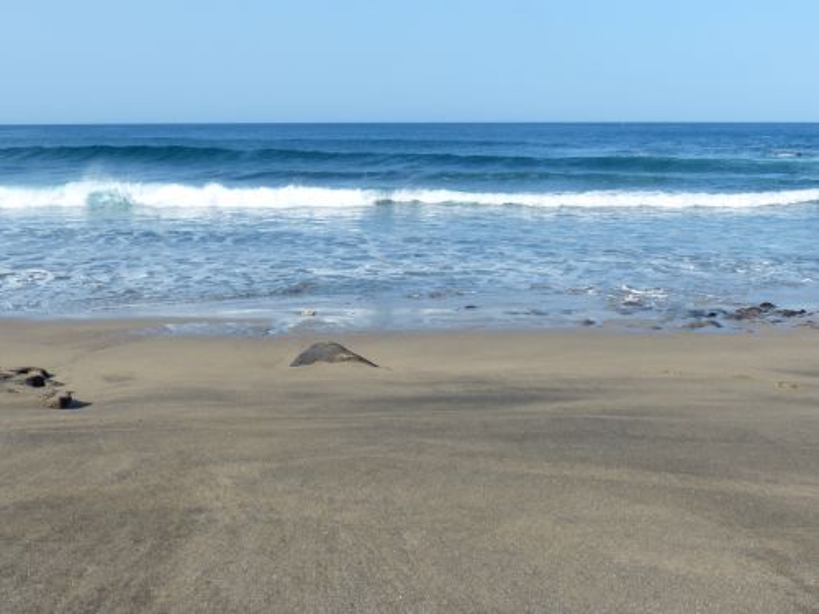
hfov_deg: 42.9
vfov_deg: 32.9
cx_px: 410
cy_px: 307
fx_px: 1041
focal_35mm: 44
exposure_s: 1/1000
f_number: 4
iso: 100
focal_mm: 7.8
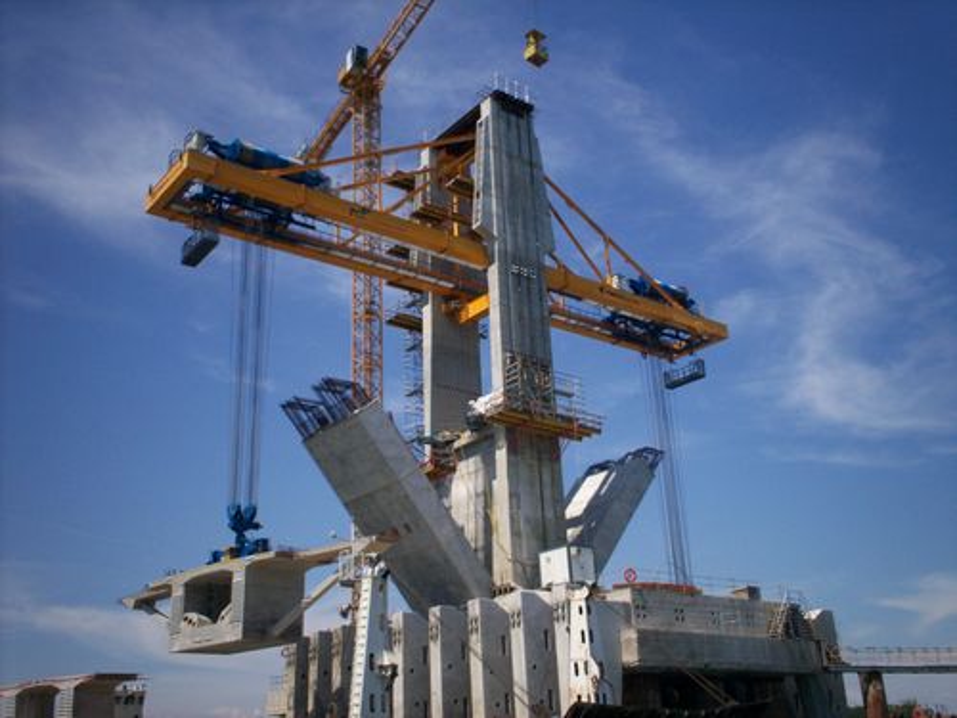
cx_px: 478
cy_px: 359
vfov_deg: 39.7
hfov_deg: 51.4
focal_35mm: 36
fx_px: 995
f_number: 4.5
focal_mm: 6
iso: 100
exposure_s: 1/864
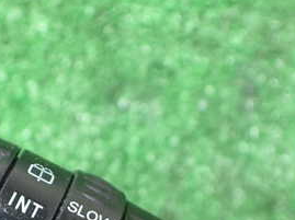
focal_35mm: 67
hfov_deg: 28.8
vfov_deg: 21.0
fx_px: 570
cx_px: 91
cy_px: 227
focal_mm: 5.4
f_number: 2.3
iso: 800
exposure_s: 1/100
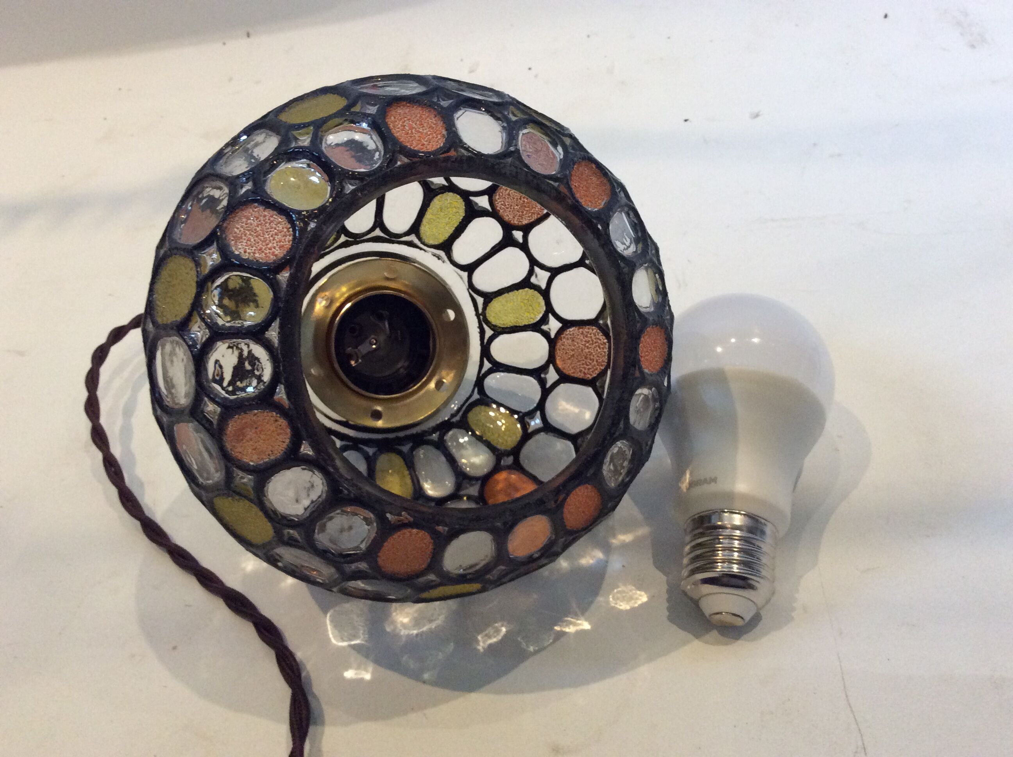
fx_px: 935
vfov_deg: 44.1
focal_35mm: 32
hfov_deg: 56.9
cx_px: 506
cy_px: 378
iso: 200
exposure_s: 1/25
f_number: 2.4
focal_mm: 3.3
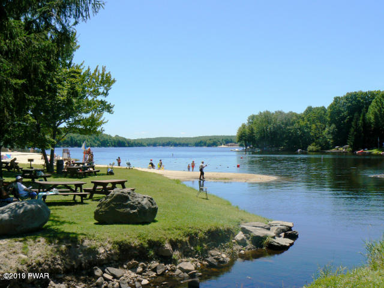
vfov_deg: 39.7
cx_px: 192
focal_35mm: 36
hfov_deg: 51.4
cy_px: 144
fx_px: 399
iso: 80
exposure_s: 1/400
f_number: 7.1
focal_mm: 6
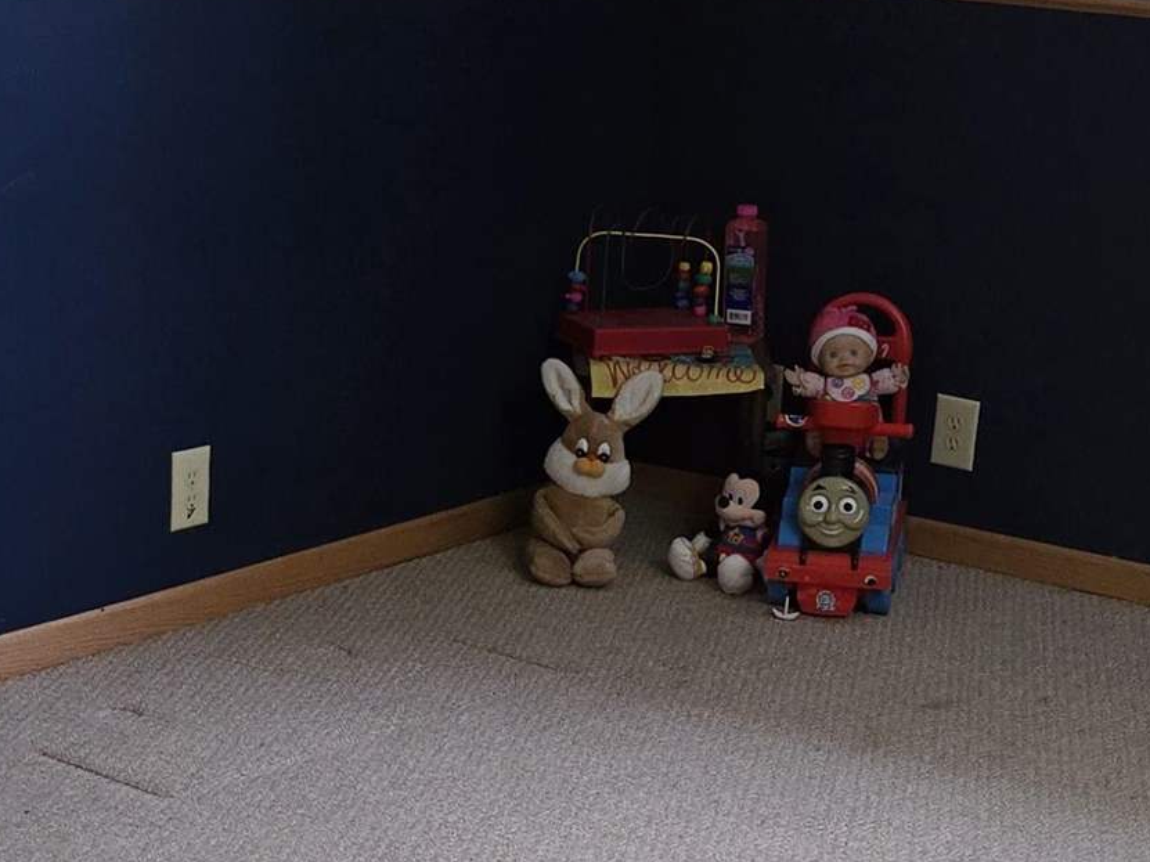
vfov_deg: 17.3
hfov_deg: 23.0
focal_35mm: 85
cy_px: 556
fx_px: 2823
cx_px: 559
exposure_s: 1/60
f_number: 1.8
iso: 800
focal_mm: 5.4
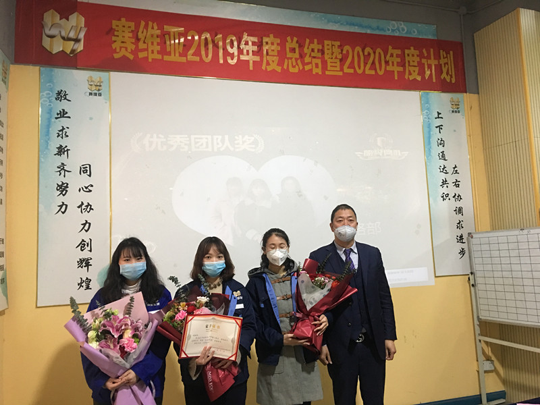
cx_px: 270
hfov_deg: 61.7
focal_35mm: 29
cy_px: 202
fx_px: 452
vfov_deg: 48.2
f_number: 2.2
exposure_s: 1/17
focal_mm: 4.15
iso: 125
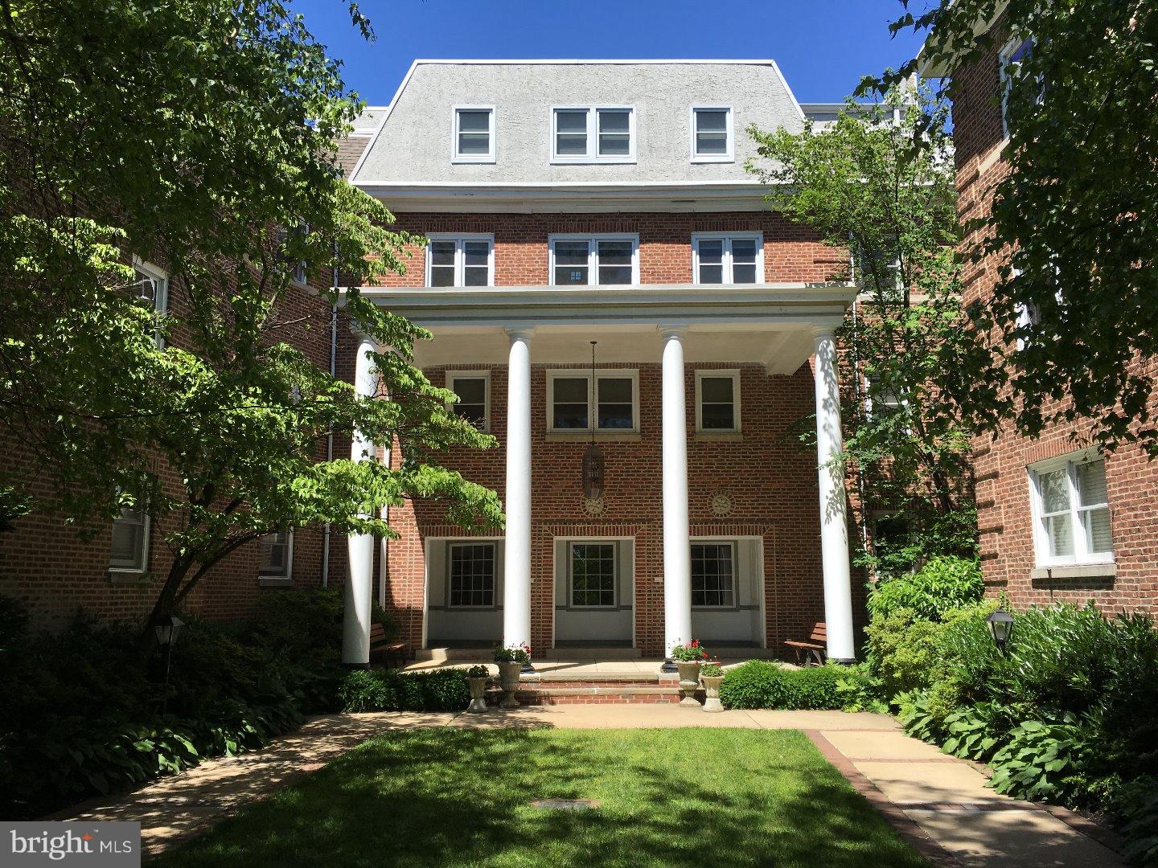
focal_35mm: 29
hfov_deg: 61.7
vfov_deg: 48.2
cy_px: 434
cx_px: 579
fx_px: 970
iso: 25
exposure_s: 1/1261
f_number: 2.2
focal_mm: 4.15
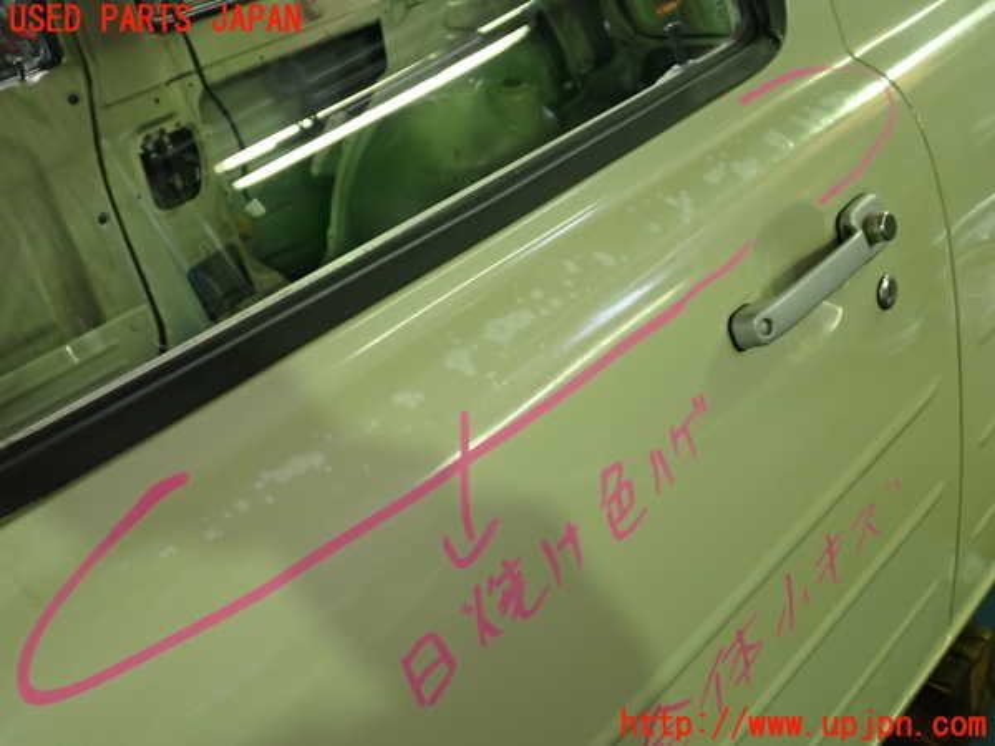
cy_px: 373
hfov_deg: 51.4
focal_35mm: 36
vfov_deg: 39.7
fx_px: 1035
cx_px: 498
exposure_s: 1/40
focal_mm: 6.37
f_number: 2.5
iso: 250
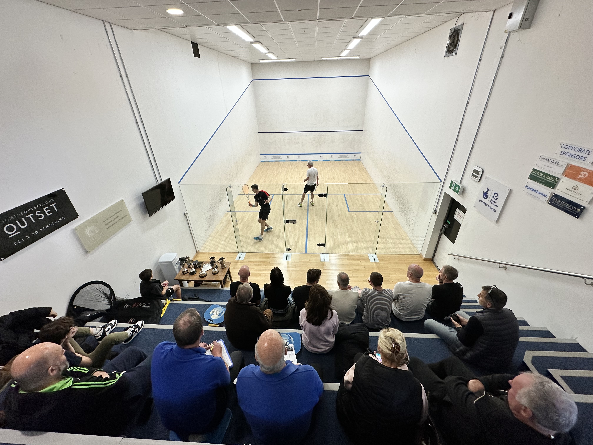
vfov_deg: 85.7
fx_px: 240
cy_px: 222
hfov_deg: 102.1
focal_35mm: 14
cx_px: 296
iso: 125
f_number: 2.2
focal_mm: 2.22
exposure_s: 1/100
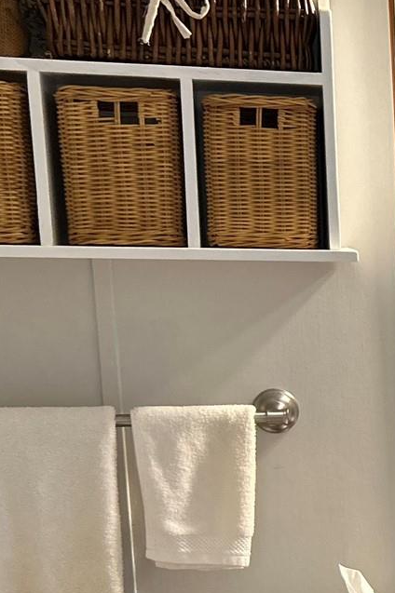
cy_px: 501
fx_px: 1433
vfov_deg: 23.0
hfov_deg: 14.1
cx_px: 684
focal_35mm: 87
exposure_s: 1/60
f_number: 1.5
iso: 160
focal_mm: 5.7
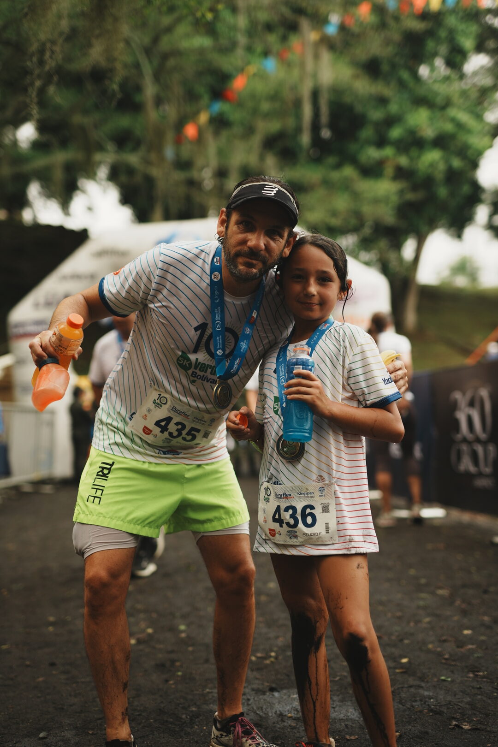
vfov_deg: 39.6
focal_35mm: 50
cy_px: 374
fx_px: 1037
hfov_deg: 27.0
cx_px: 249
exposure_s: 1/200
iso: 160
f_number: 1.8
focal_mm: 50
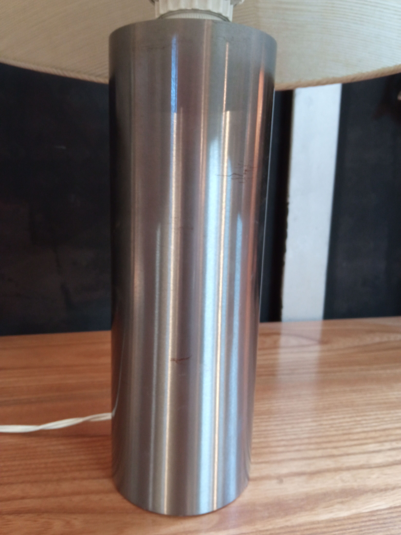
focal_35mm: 27
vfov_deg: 65.3
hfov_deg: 51.4
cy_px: 268
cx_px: 200
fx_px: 417
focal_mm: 3.79
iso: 950
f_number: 2.2
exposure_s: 1/20
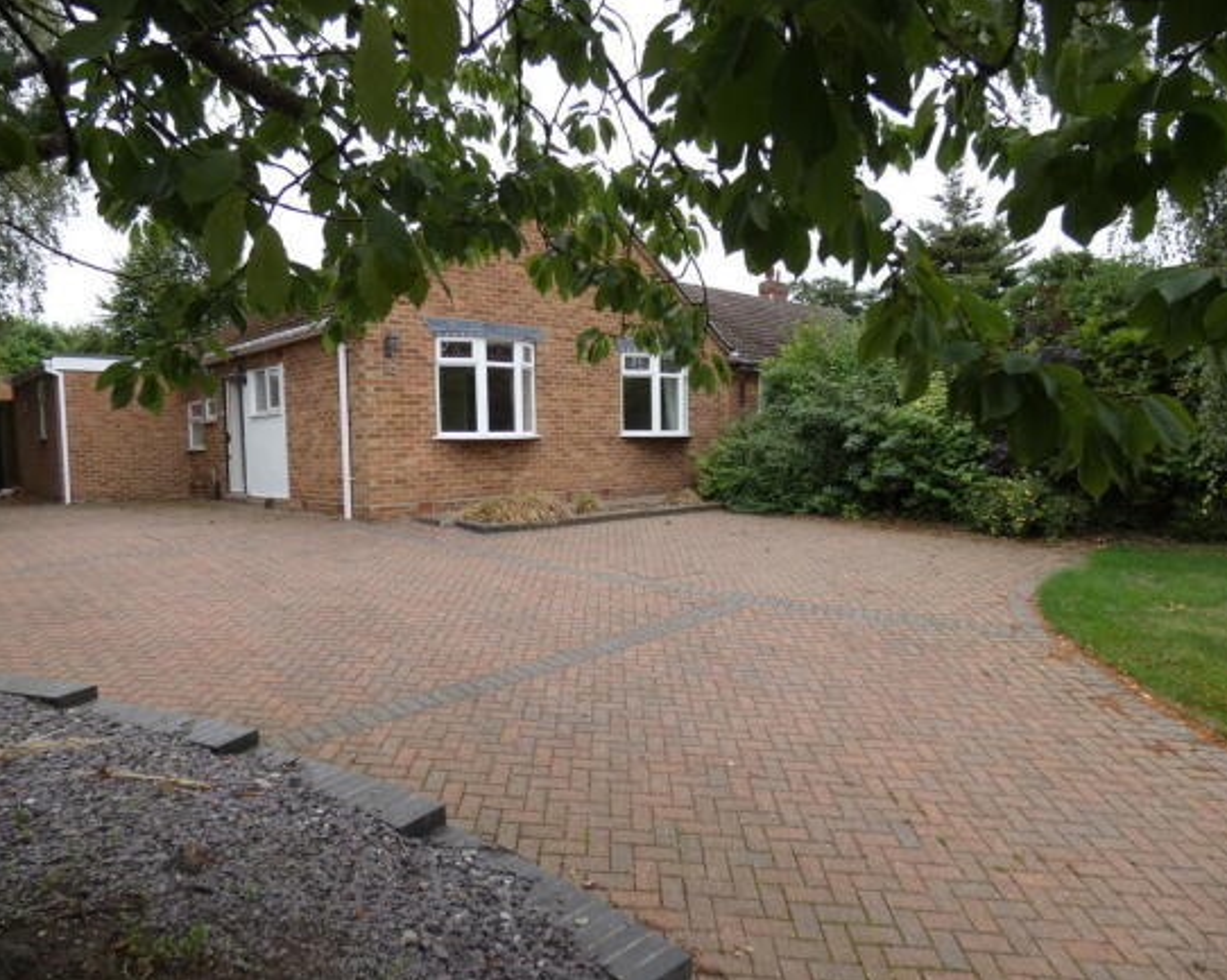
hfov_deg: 77.6
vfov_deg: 65.5
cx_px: 581
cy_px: 490
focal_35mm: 21
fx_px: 762
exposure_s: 1/320
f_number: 2.8
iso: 80
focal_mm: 3.6
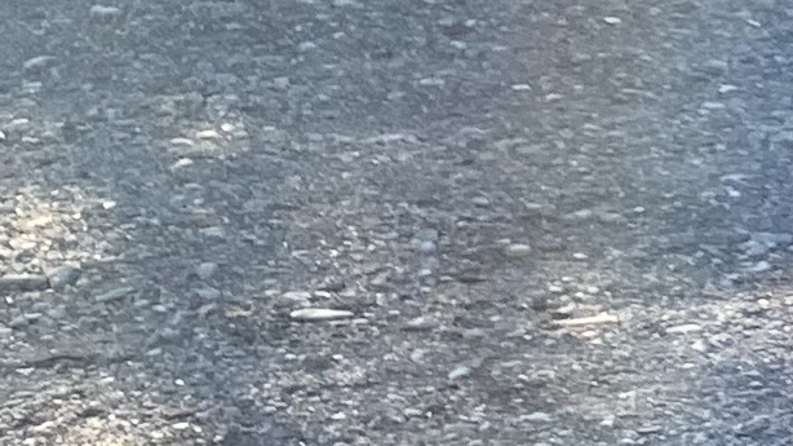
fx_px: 3910
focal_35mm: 186
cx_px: 2361
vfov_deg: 6.5
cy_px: 90
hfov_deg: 9.3
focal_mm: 4.25
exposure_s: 1/722
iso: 25
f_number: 1.8
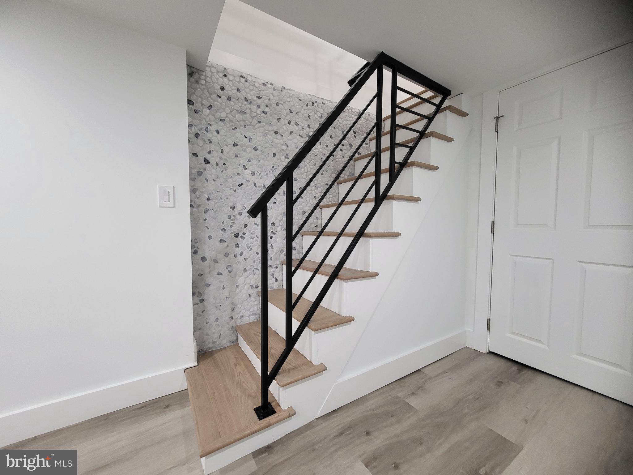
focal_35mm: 13
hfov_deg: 106.2
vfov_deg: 89.9
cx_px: 316
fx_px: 238
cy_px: 238
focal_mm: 1.74
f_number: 2.2
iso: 250
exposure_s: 1/60
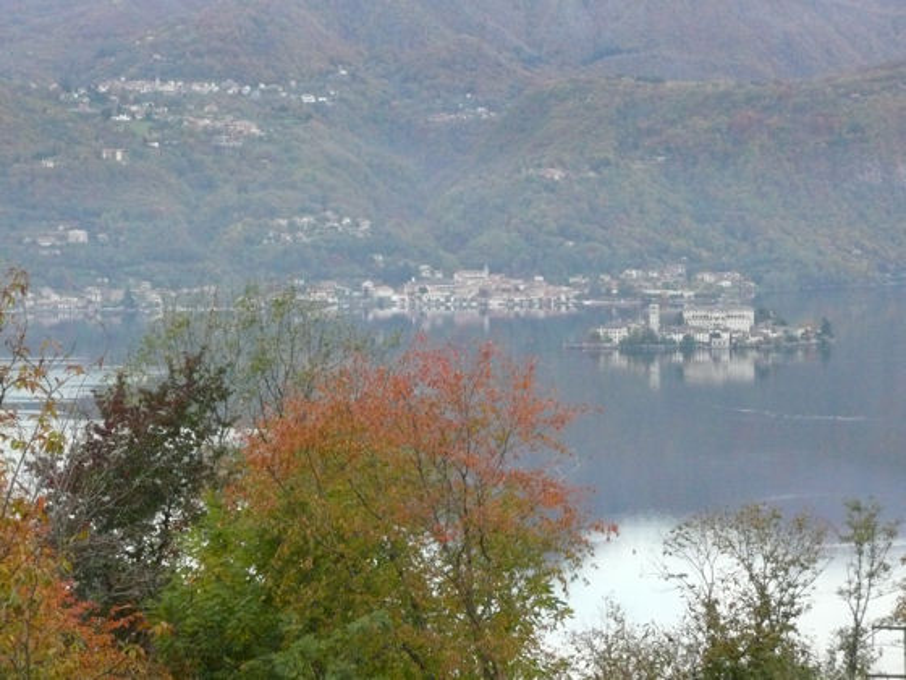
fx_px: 3690
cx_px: 453
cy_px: 340
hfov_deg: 14.0
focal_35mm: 141
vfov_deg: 10.5
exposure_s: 1/400
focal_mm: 23.1
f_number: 4.8
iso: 800
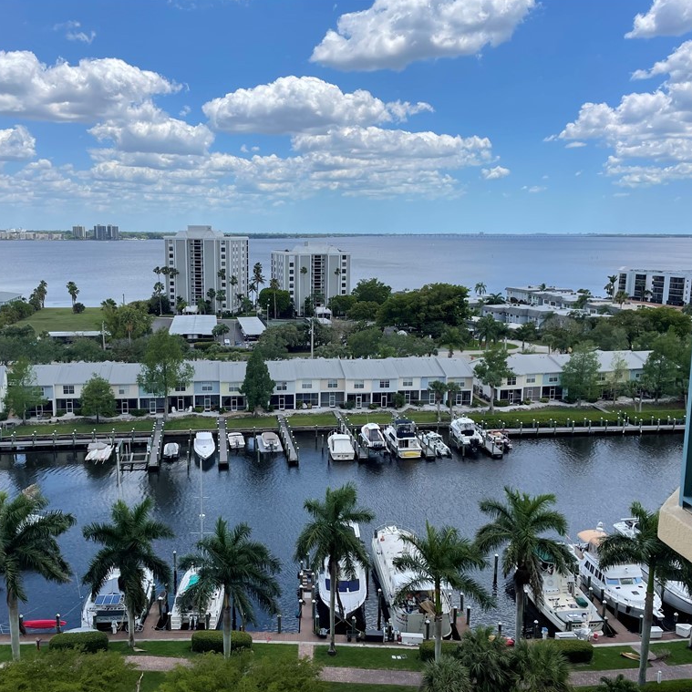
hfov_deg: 52.3
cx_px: 296
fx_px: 701
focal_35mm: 31
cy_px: 346
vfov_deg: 52.5
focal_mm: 4.2
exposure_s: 1/4000
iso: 32
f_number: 1.6
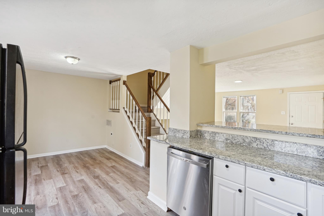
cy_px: 108
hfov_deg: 96.7
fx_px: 144
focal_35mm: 16
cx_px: 162
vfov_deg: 73.7
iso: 800
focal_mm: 16
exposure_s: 1/50
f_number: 8
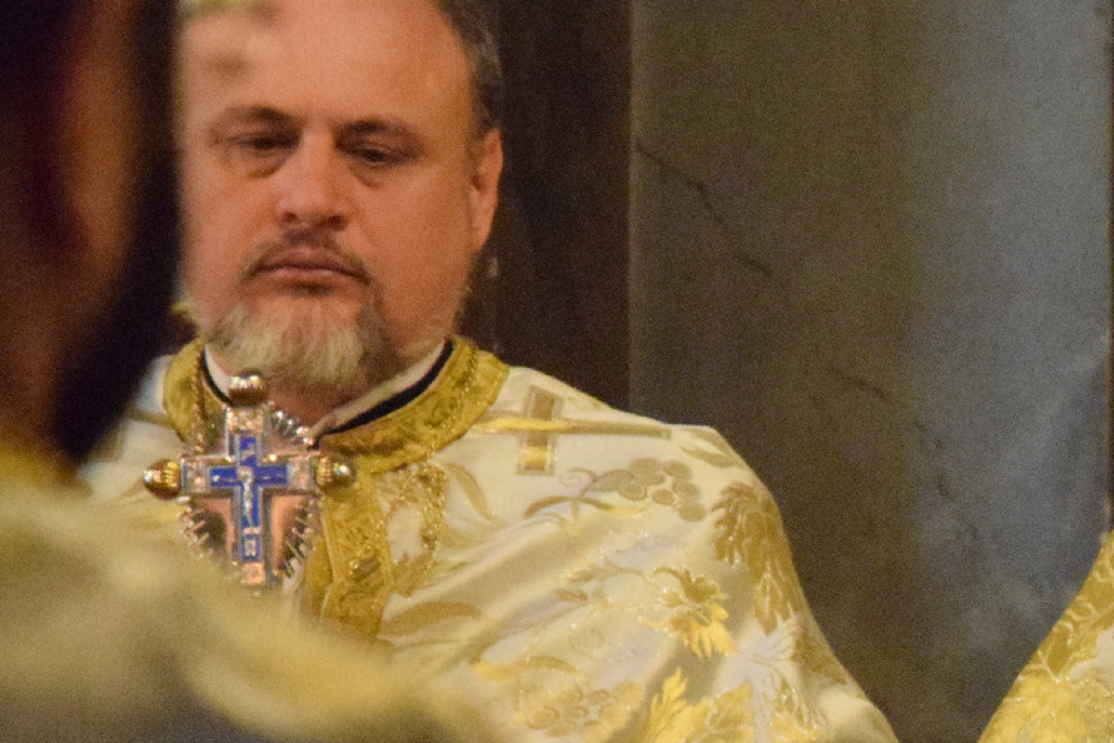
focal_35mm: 363
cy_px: 647
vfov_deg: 3.8
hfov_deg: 5.7
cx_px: 1292
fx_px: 11234
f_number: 5.3
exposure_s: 1/50
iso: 10000
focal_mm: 80
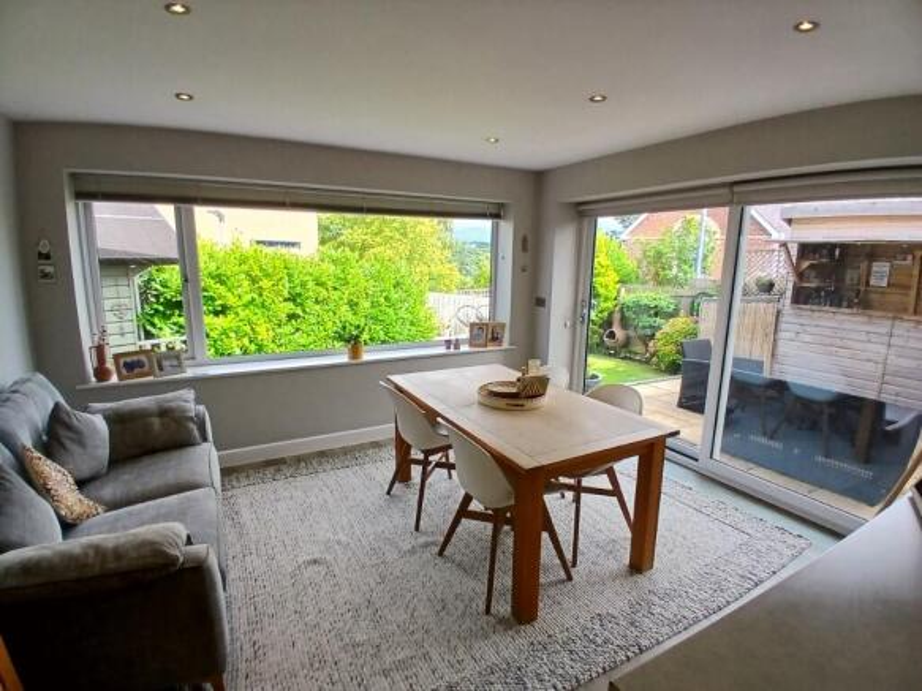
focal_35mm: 17
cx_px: 461
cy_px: 346
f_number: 2.2
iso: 50
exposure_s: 1/142
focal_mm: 1.4
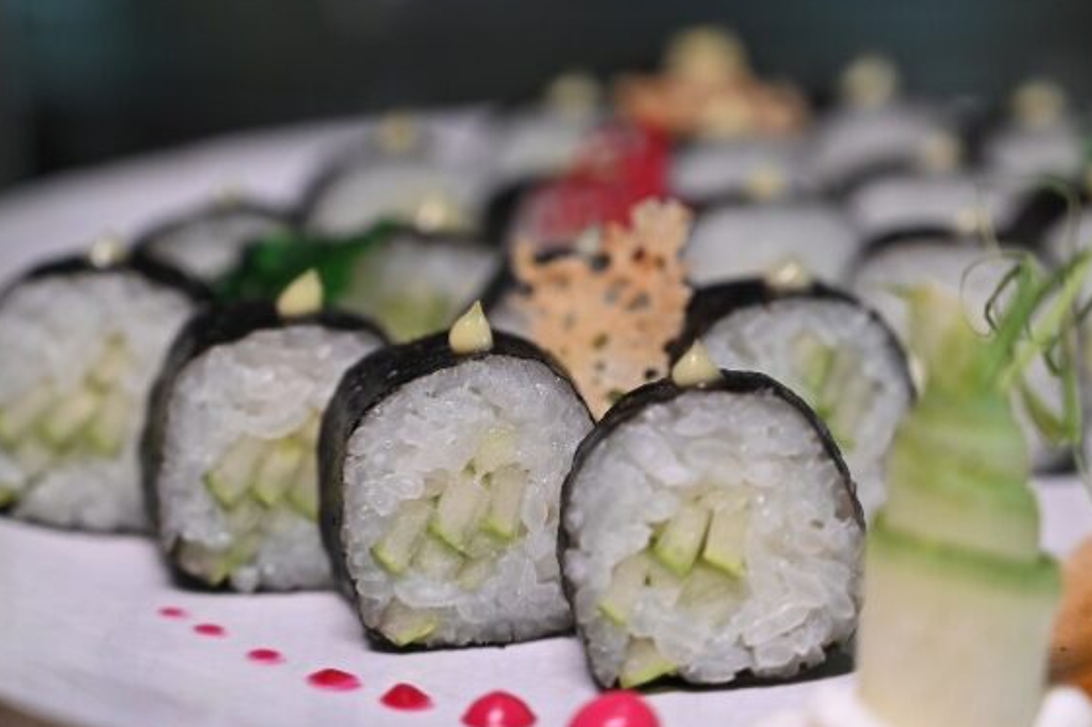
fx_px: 2638
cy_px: 297
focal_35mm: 87
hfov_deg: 23.4
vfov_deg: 15.7
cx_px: 544
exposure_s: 1/640
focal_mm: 70
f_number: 4
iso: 1250
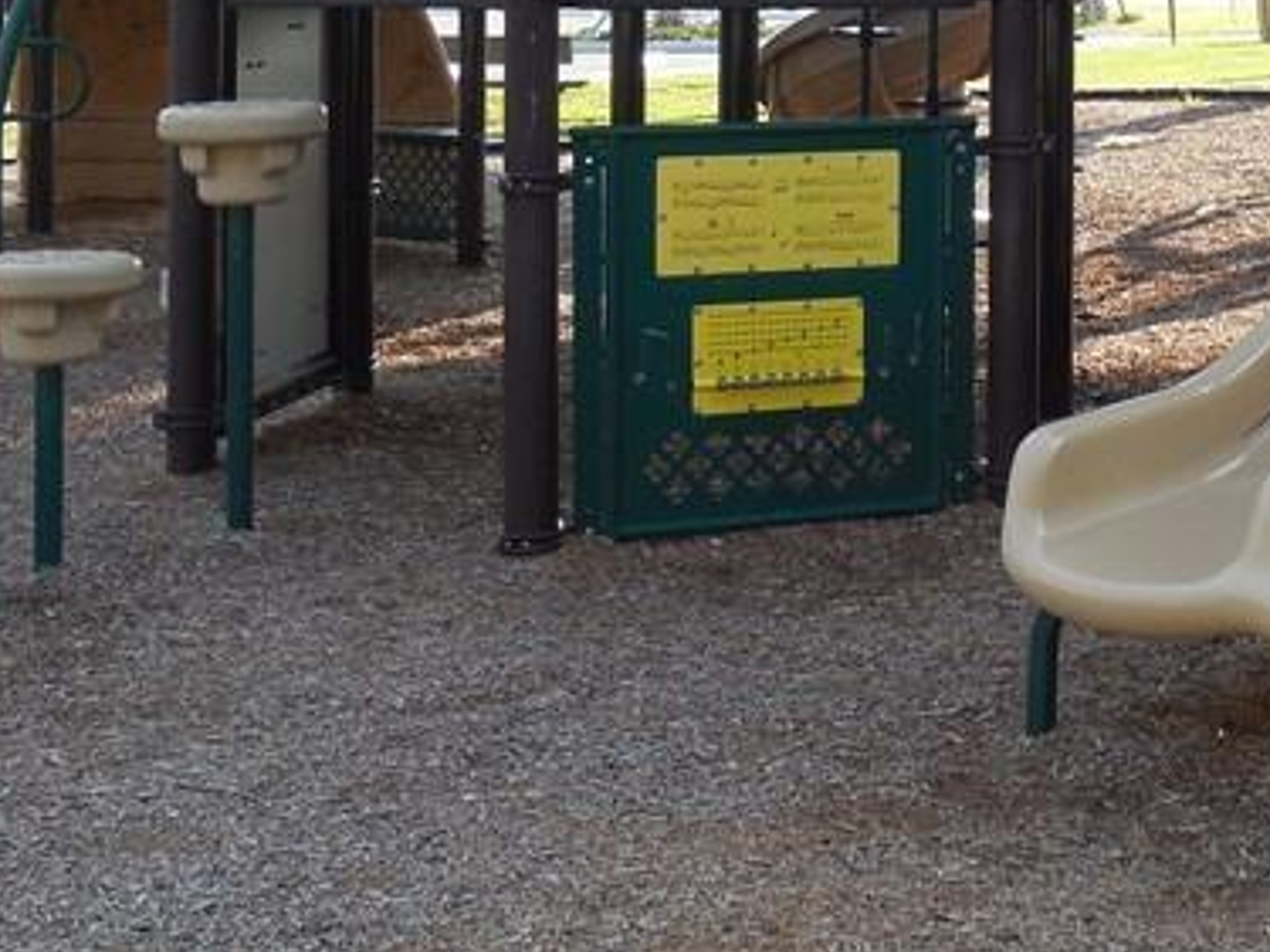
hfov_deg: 26.8
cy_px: -142
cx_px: 1046
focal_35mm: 71
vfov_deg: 19.7
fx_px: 2604
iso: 125
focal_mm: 4.6
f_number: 3.5
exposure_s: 1/200
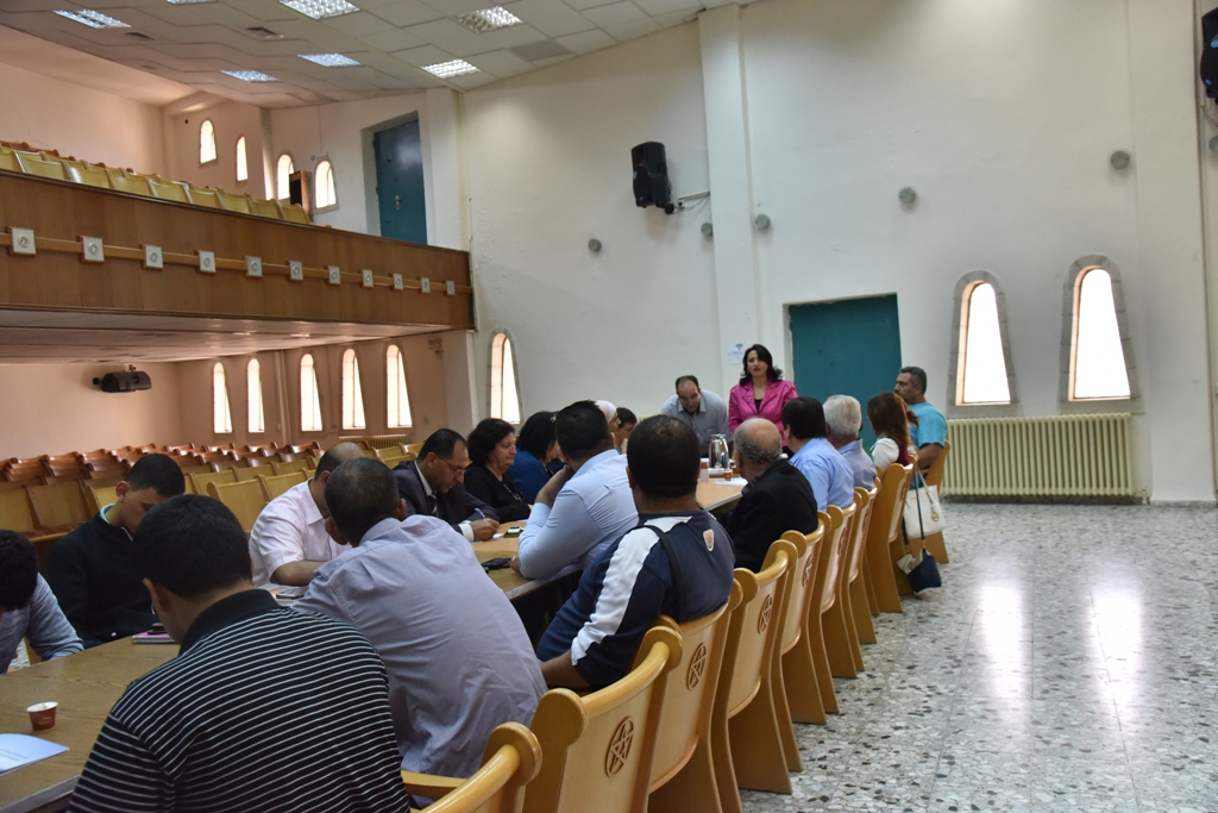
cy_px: 406
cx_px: 609
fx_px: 1015
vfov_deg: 43.6
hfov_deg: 61.9
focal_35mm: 30
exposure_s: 1/200
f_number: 7.1
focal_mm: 30
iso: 2000
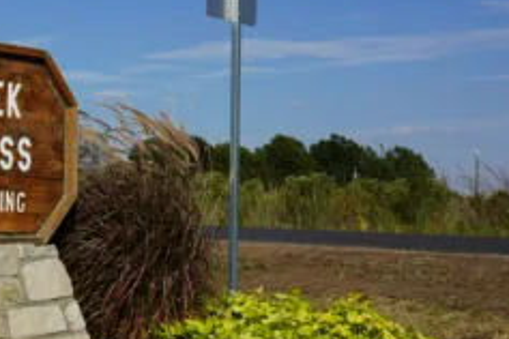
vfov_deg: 16.0
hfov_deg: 22.3
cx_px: -77
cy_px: 230
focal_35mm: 85
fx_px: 1202
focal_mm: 29
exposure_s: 1/320
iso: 100
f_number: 10
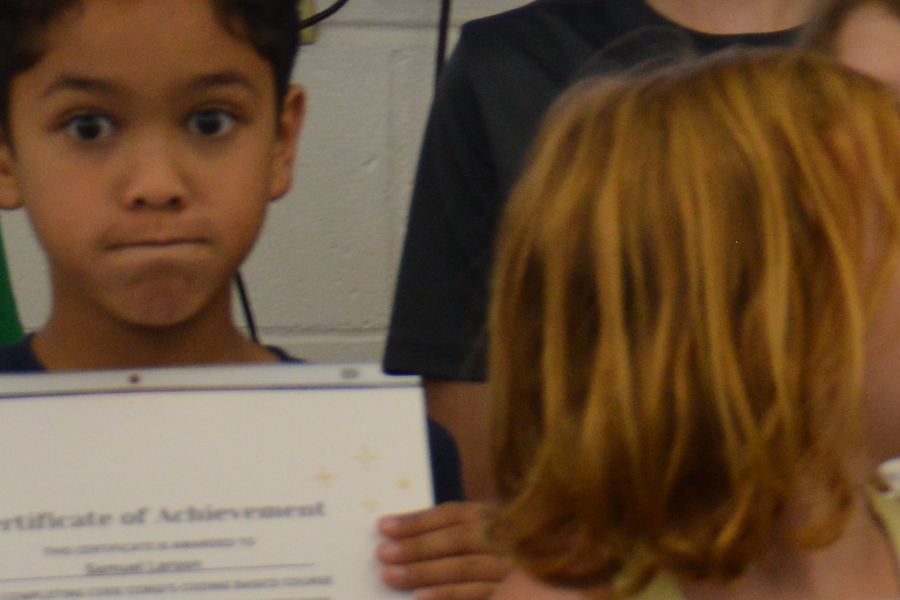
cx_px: 1381
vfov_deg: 3.5
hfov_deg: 5.3
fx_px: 9685
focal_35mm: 387
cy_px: -382
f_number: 4
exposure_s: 1/60
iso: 560
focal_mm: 55
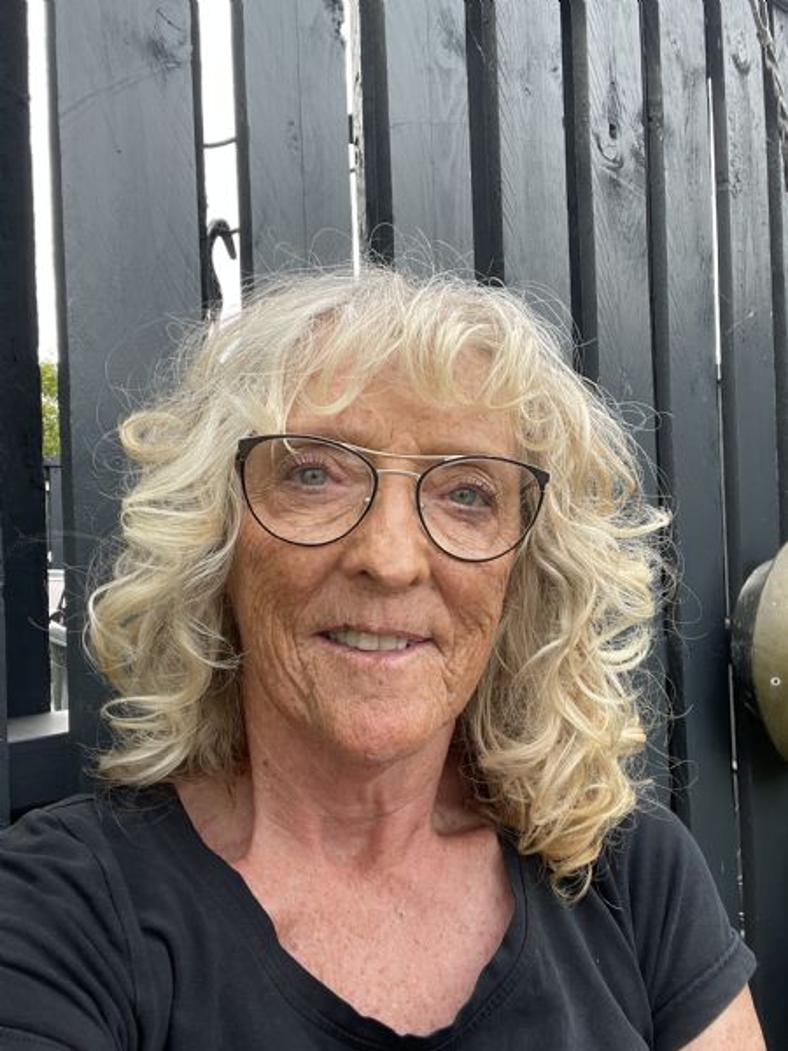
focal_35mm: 30
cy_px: 526
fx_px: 911
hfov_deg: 46.8
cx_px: 394
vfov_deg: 60.0
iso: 25
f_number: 2.2
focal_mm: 2.71
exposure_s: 1/122
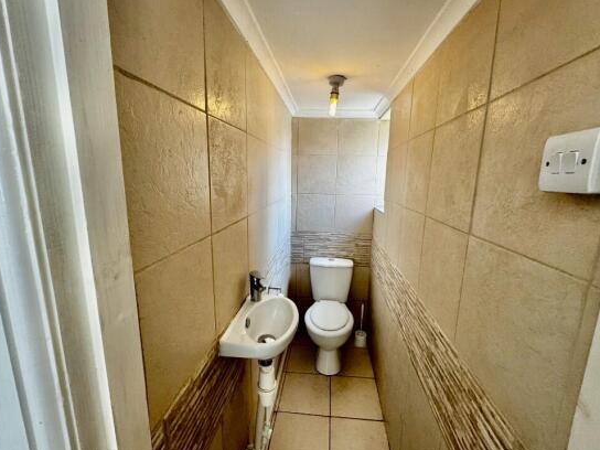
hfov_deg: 98.2
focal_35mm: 15
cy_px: 221
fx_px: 260
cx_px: 305
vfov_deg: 81.7
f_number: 2.2
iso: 125
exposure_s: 1/100
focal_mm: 2.22
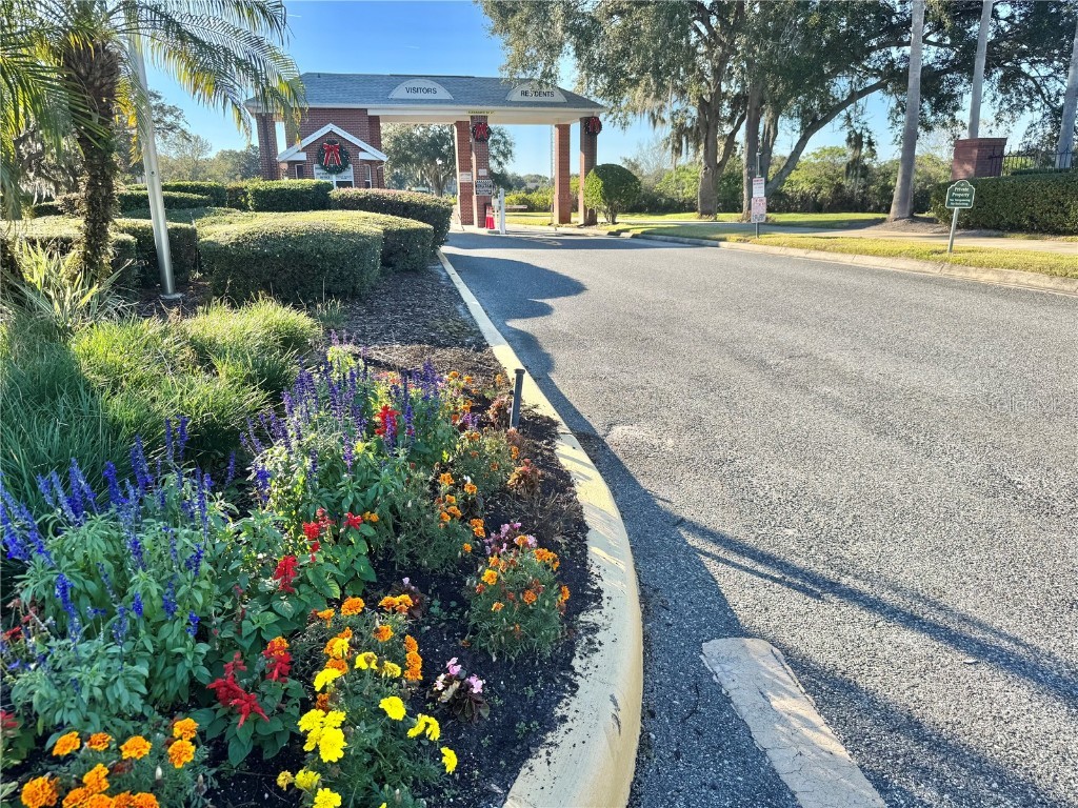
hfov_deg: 71.6
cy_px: 404
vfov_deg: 56.8
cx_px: 539
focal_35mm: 24
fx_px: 747
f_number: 1.78
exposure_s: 1/1339
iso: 80
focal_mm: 6.76
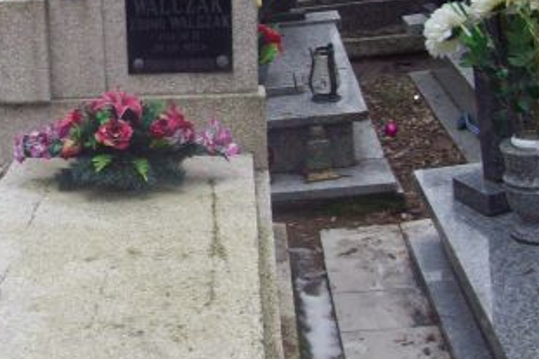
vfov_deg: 17.6
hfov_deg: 25.8
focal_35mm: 77
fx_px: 1152
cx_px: 92
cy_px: 92
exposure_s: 1/154
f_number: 2.7
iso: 80
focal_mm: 6
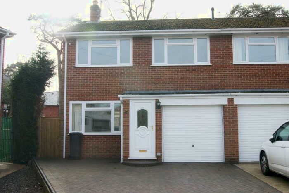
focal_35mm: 36
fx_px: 289
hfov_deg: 53.1
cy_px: 96
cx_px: 144
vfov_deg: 36.9
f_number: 11
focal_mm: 24
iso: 400
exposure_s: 1/250
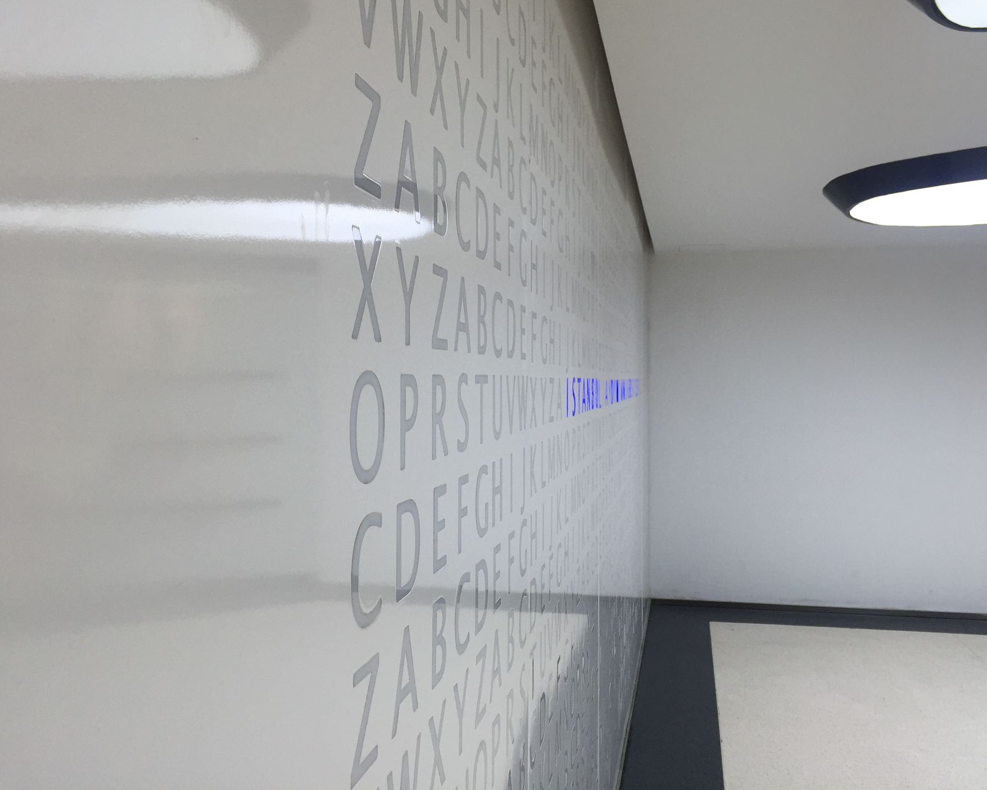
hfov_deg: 57.1
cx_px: 529
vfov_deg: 47.1
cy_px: 386
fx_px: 906
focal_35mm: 31
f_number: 2.2
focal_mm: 4.15
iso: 32
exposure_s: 1/100
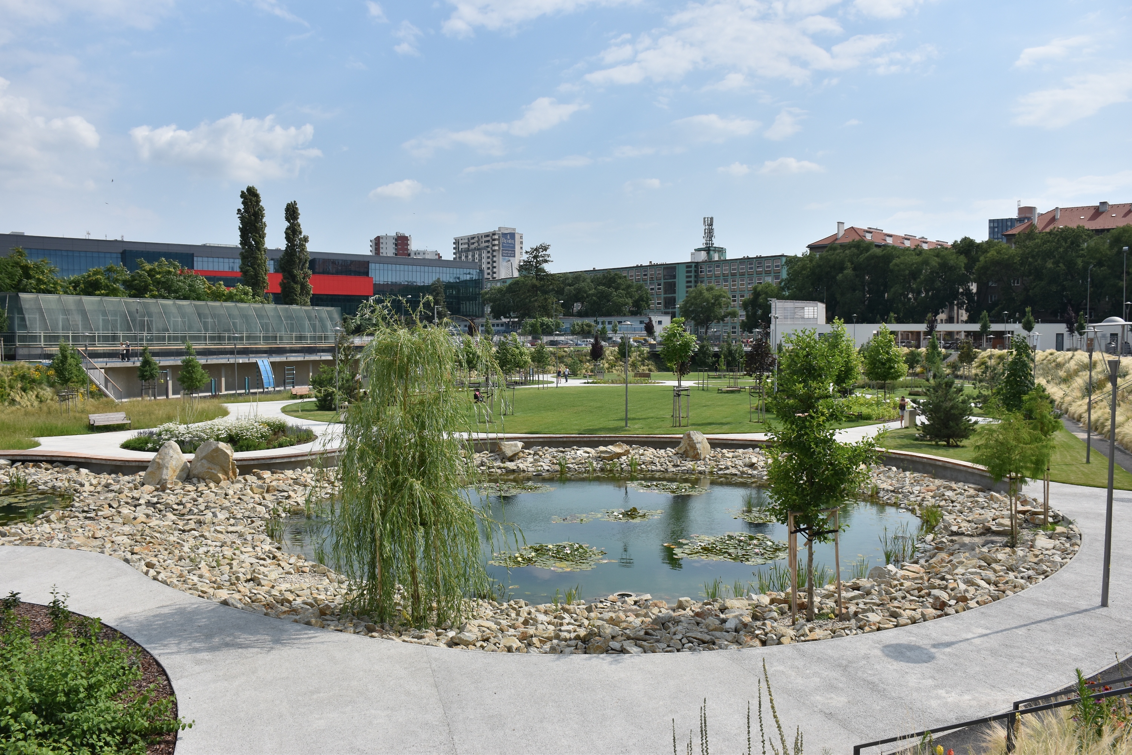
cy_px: 378
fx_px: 849
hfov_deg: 67.4
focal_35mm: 27
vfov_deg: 47.9
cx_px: 566
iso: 125
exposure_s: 1/1250
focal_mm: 18
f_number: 5.6
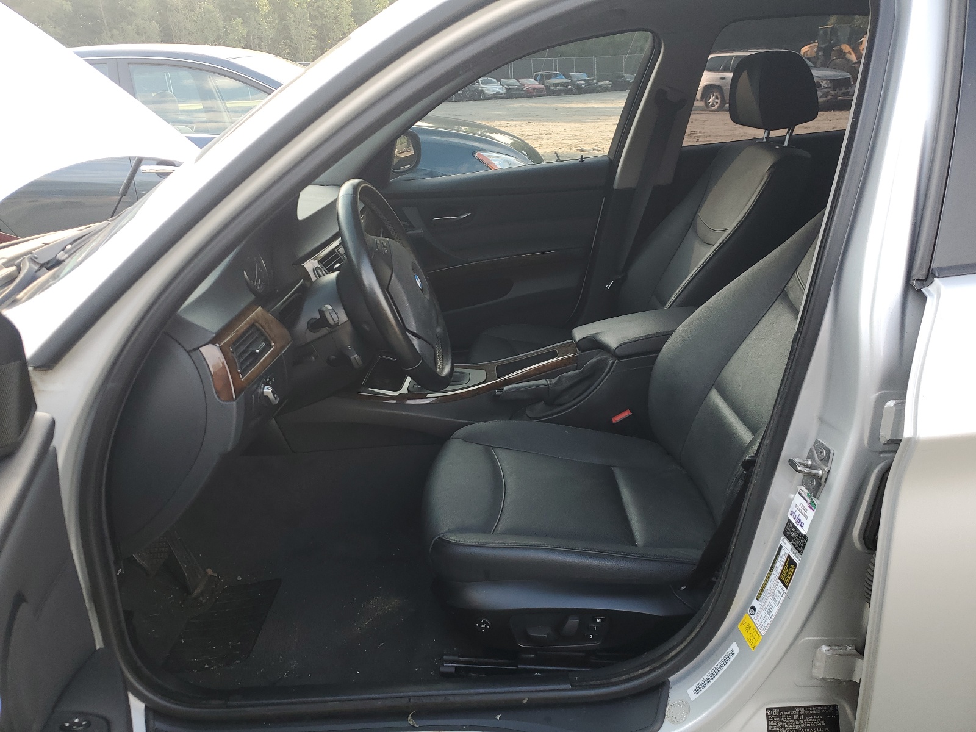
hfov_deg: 67.3
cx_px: 488
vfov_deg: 53.1
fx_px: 733
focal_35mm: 26
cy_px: 366
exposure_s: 1/175
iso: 50
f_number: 1.5
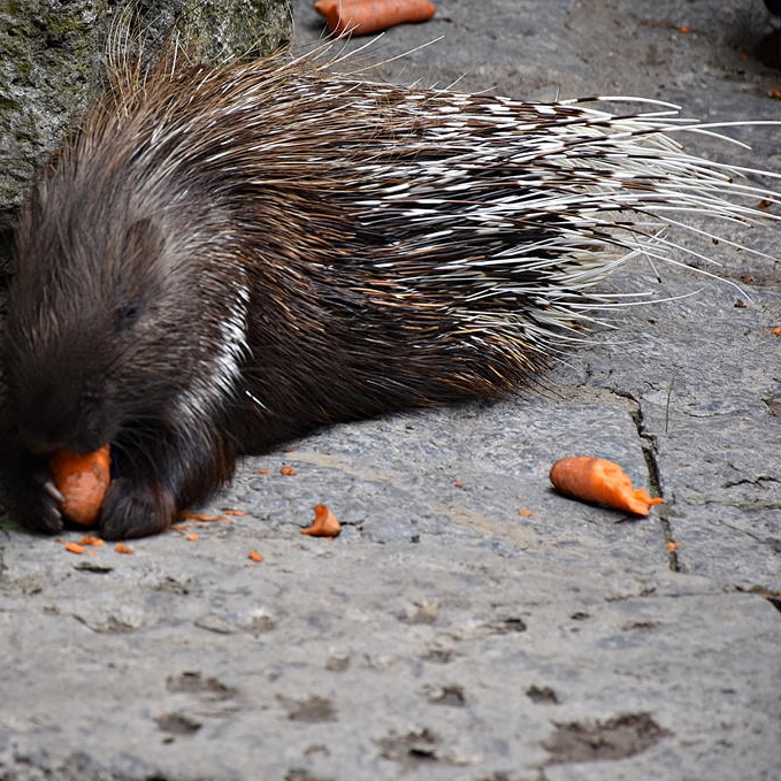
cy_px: 392
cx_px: 225
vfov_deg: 6.5
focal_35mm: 269
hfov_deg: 6.5
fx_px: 6866
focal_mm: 140
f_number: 5.6
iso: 400
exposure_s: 1/500
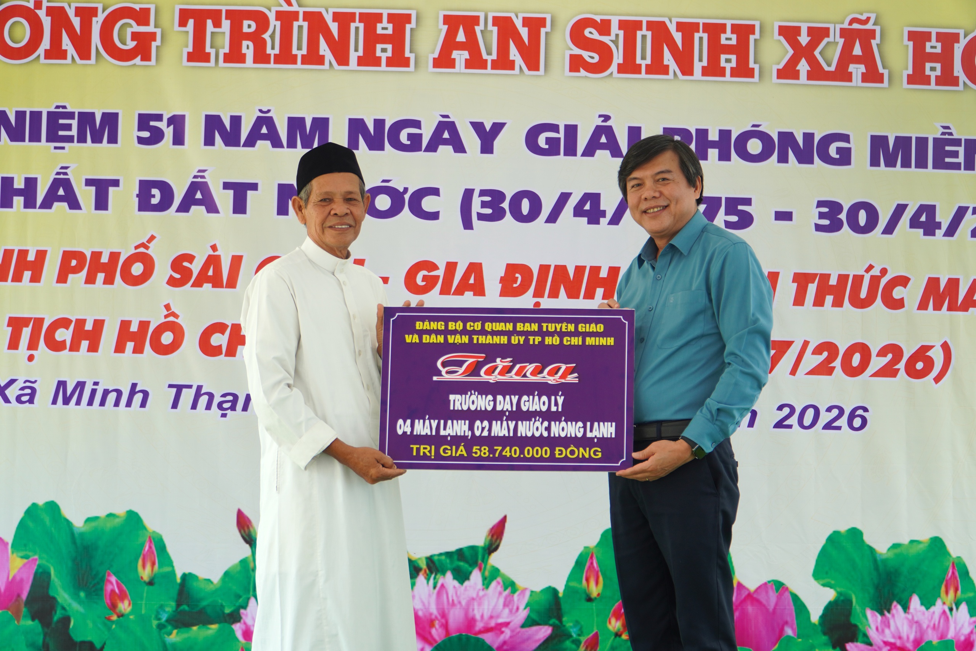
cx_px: 488
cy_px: 326
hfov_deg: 22.6
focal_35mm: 90
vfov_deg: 15.2
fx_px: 2440
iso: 125
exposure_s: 1/100
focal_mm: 60
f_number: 4
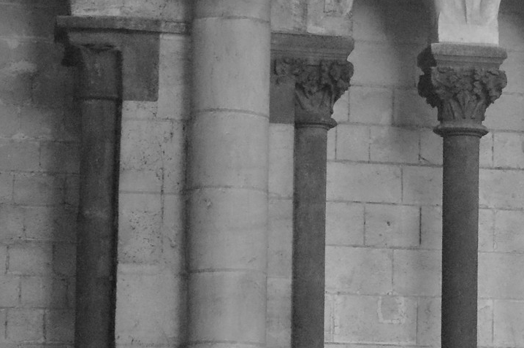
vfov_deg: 9.3
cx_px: 686
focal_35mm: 146
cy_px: 361
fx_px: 2129
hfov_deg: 13.5
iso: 1600
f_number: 5
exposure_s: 1/30
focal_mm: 35
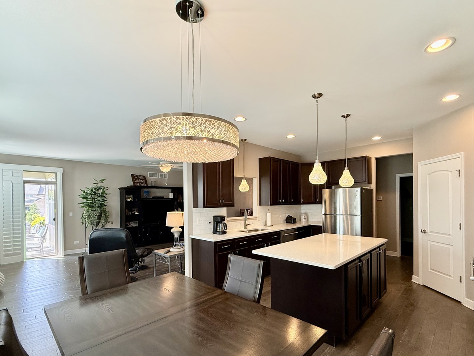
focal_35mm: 17
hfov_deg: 91.0
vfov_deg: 74.3
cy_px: 203
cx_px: 249
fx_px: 233
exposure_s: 1/120
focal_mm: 2.22
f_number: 2.2
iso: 200
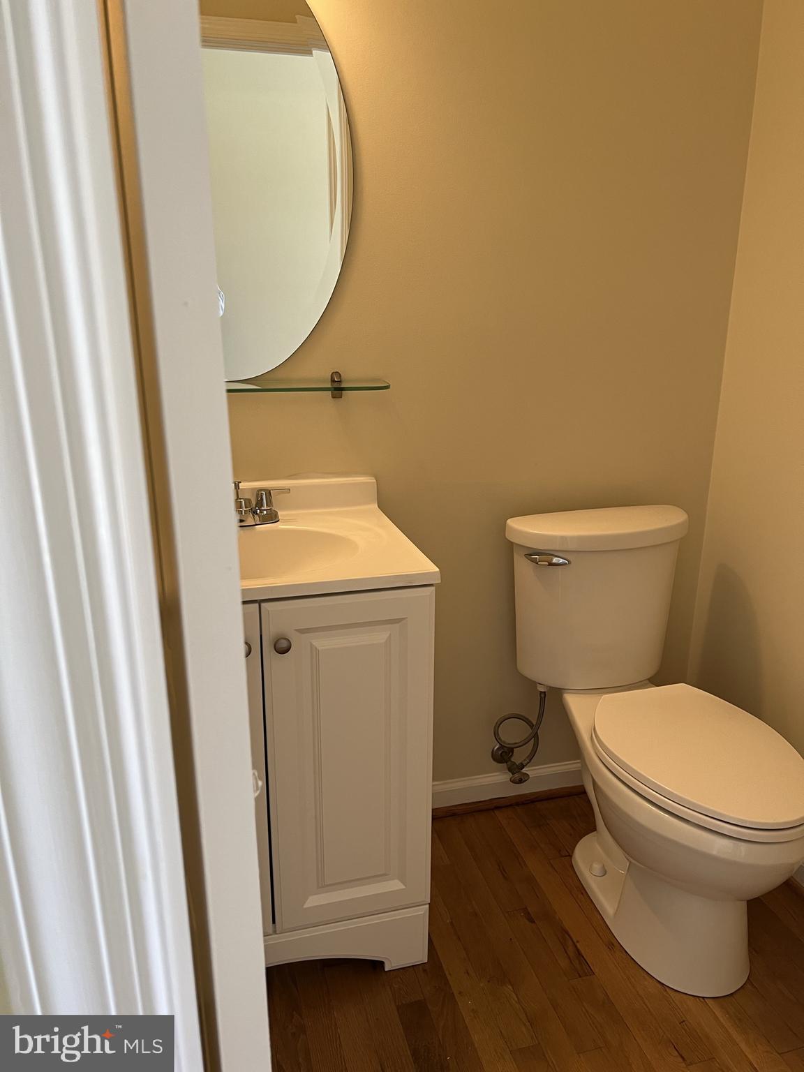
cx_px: 402
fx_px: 805
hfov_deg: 53.1
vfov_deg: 67.3
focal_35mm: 26
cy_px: 536
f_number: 1.5
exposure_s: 1/60
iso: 100
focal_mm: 5.7
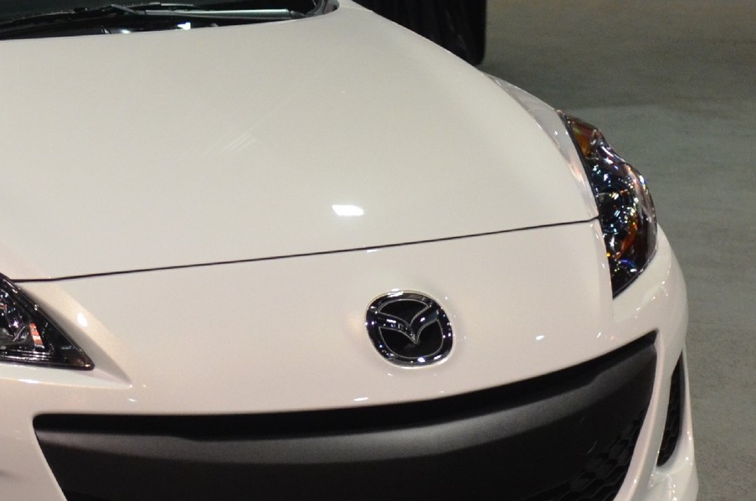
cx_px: -18
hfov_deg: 18.4
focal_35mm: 108
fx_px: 2263
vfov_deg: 12.6
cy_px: 146
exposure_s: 1/100
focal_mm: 26
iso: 1600
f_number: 2.8
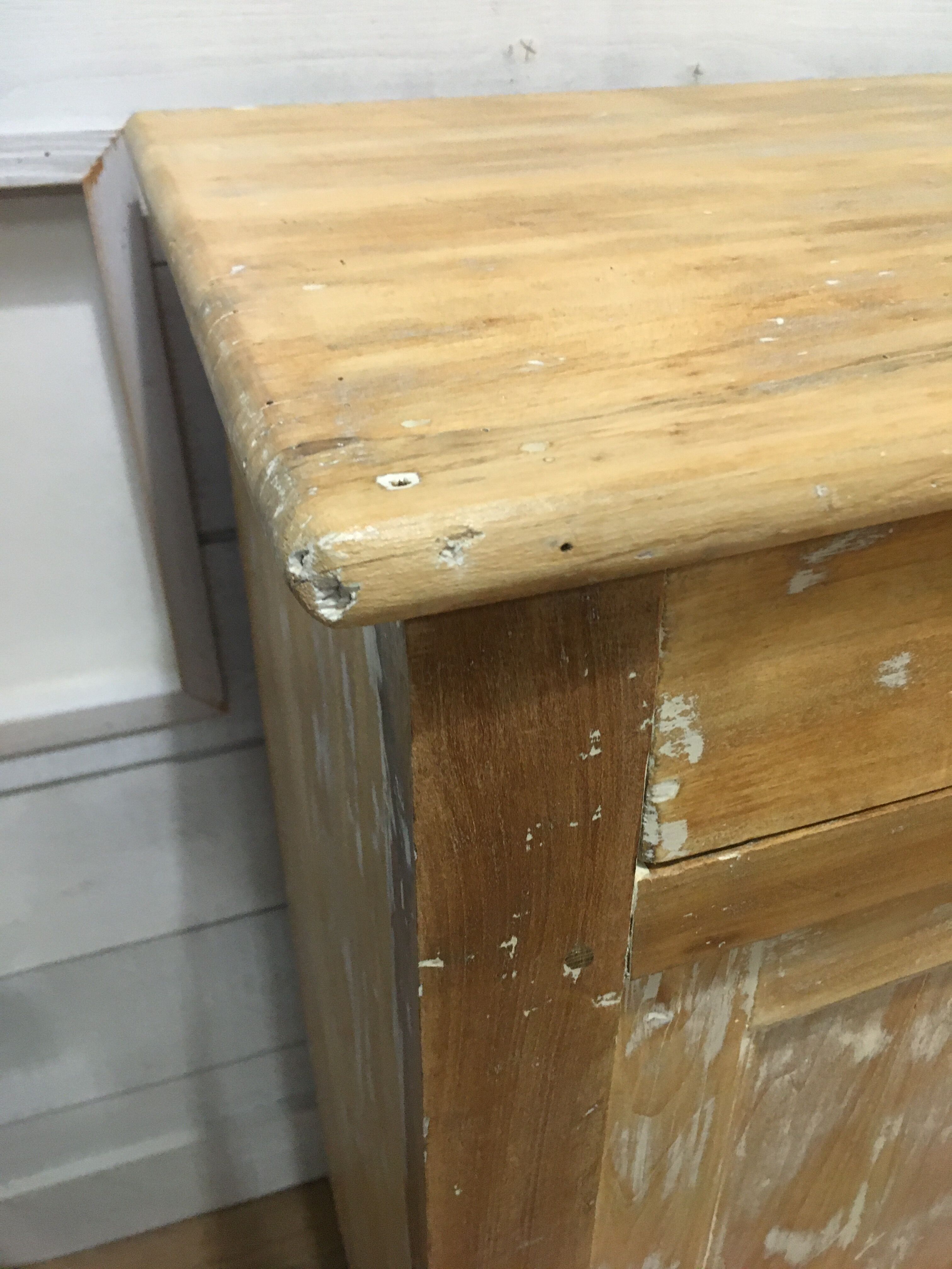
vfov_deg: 61.7
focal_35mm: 29
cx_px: 476
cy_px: 634
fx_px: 1063
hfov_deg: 48.2
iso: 200
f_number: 2.2
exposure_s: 1/25
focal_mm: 4.15
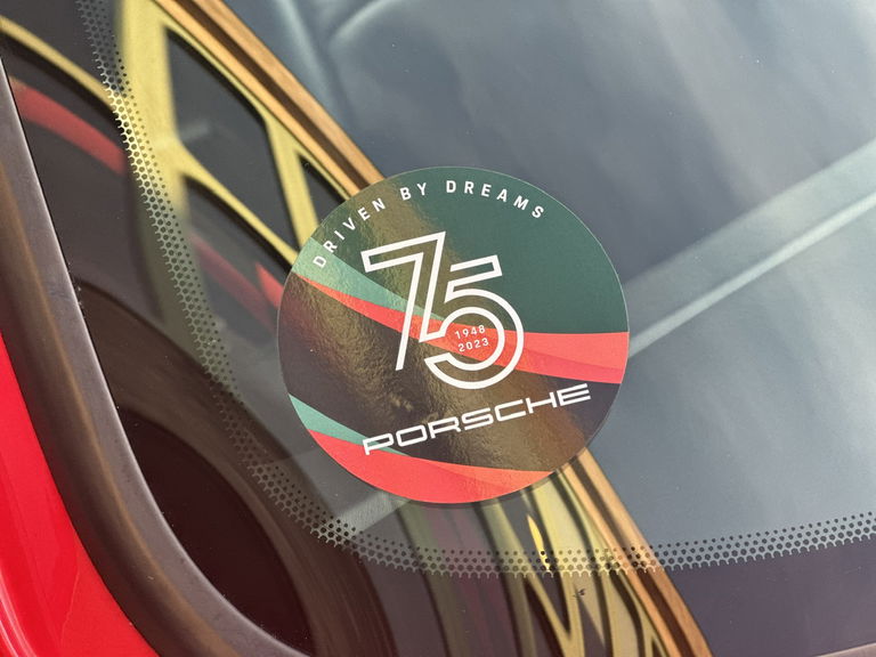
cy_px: 328
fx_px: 1949
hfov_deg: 25.3
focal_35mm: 77
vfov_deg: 19.1
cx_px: 438
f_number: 2.8
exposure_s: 1/121
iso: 160
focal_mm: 9
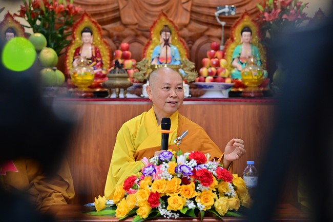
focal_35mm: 110
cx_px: 166
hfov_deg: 18.6
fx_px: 1016
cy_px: 111
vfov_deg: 12.4
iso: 2000
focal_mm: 110
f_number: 5.6
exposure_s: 1/125
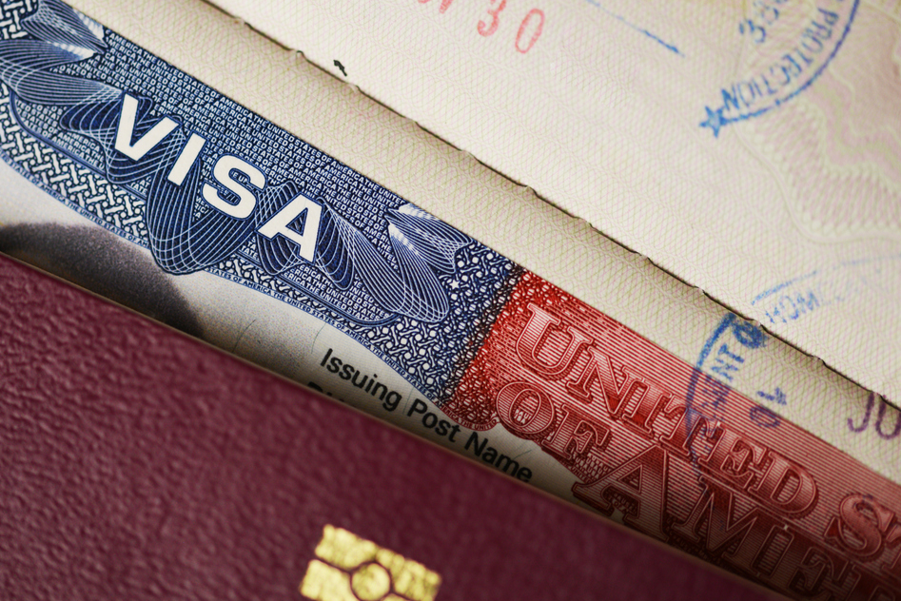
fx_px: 3480
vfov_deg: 9.9
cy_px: 271
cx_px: 323
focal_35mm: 139
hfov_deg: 14.7
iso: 250
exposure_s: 1/400
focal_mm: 105
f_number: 4
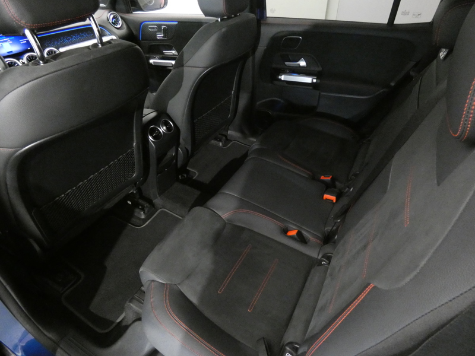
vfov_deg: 66.0
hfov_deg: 81.7
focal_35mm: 20
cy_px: 178
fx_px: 274
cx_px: 238
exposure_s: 1/13
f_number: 2.8
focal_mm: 3.6
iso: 1600
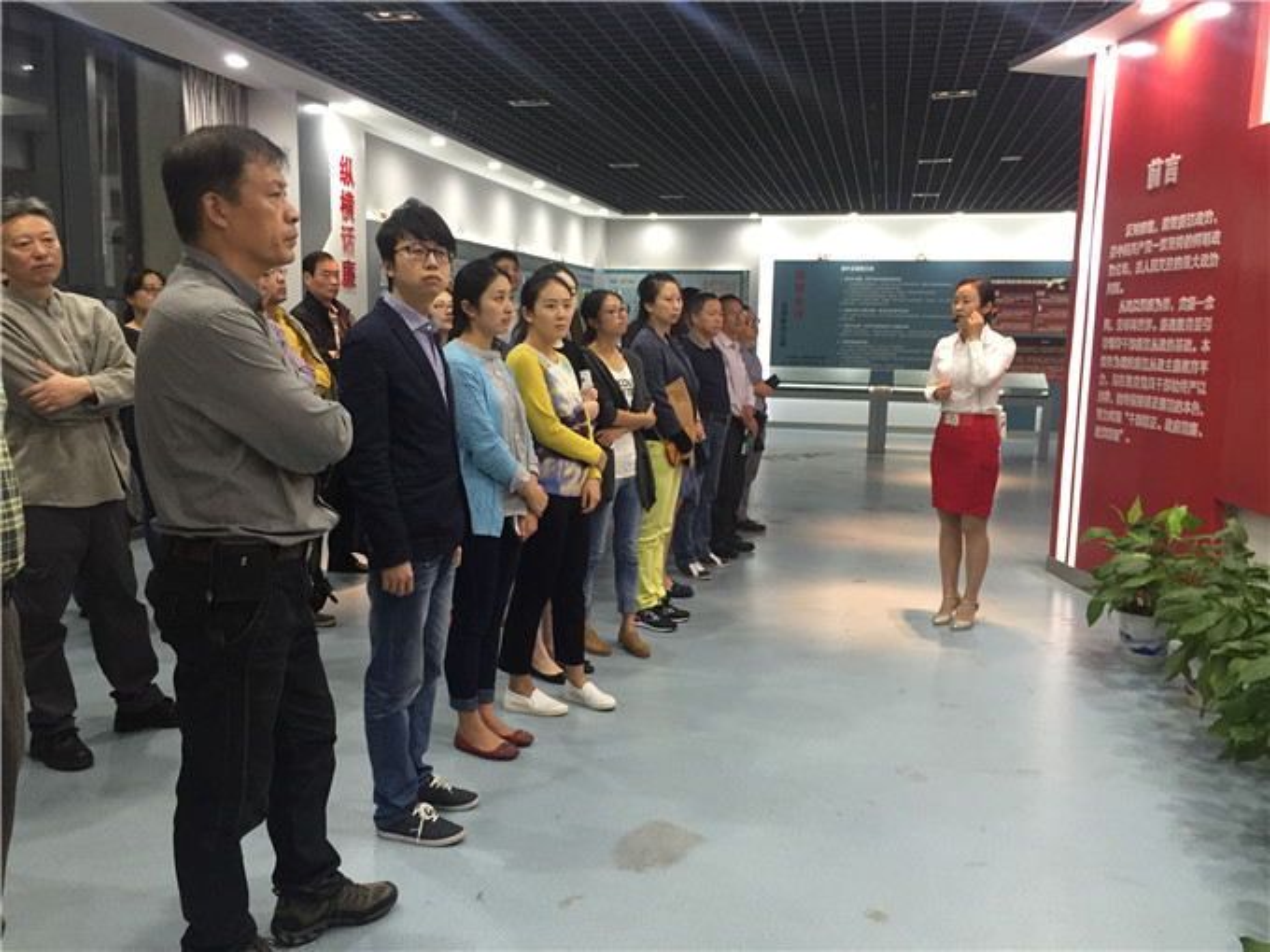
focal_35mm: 29
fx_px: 1064
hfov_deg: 61.7
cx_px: 635
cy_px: 476
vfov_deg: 48.2
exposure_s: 1/33
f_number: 2.2
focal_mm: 4.15
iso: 160
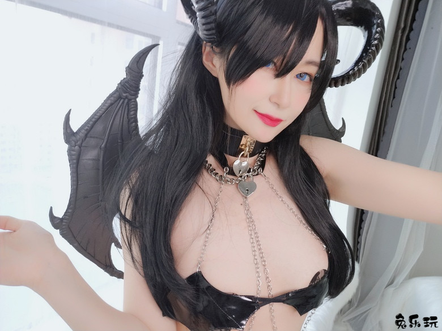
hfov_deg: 69.4
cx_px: 221
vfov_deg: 54.9
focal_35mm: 25
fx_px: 319
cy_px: 166
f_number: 1.8
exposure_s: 1/100
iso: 100
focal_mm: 4.36
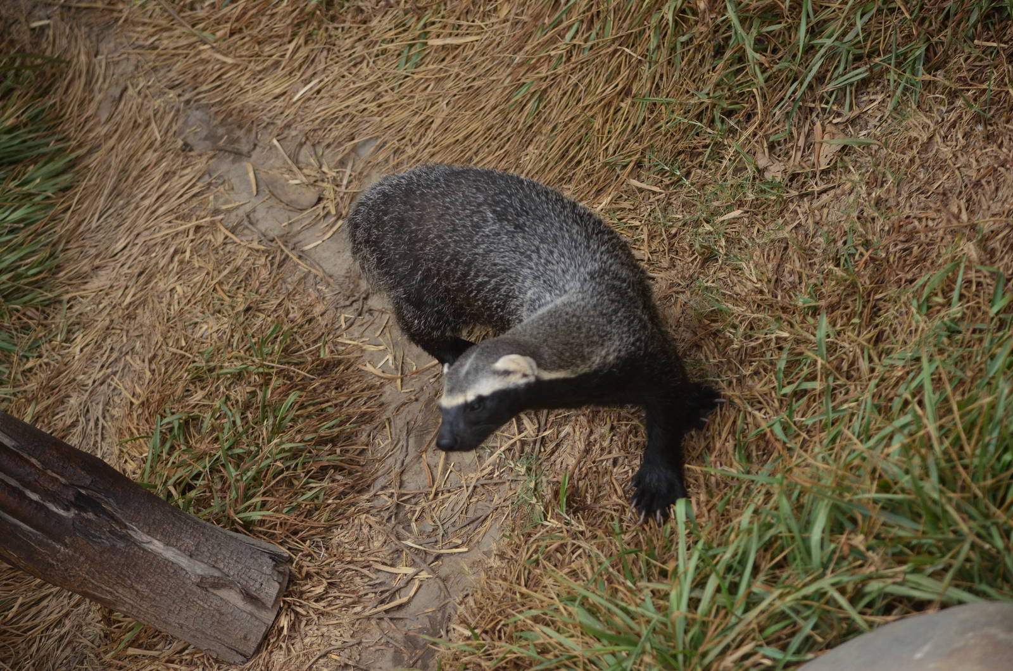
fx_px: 4128
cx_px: 506
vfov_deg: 9.3
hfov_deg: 14.0
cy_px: 336
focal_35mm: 147
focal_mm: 98
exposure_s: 1/1600
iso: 500
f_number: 5
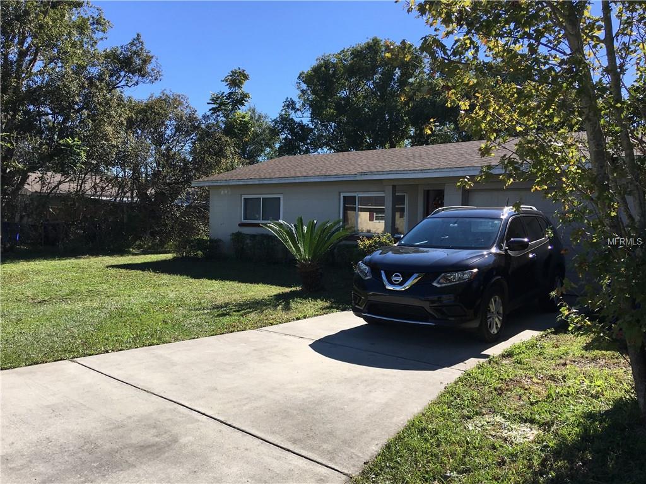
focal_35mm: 29
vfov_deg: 48.2
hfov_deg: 61.7
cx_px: 323
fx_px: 541
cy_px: 242
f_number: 2.2
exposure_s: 1/1148
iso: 25
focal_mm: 4.15
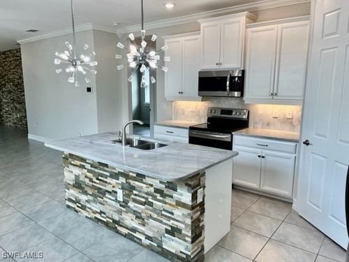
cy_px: 131
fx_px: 262
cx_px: 174
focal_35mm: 26
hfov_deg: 67.3
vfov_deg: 53.1
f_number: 1.6
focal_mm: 5.1
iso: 40
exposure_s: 1/124
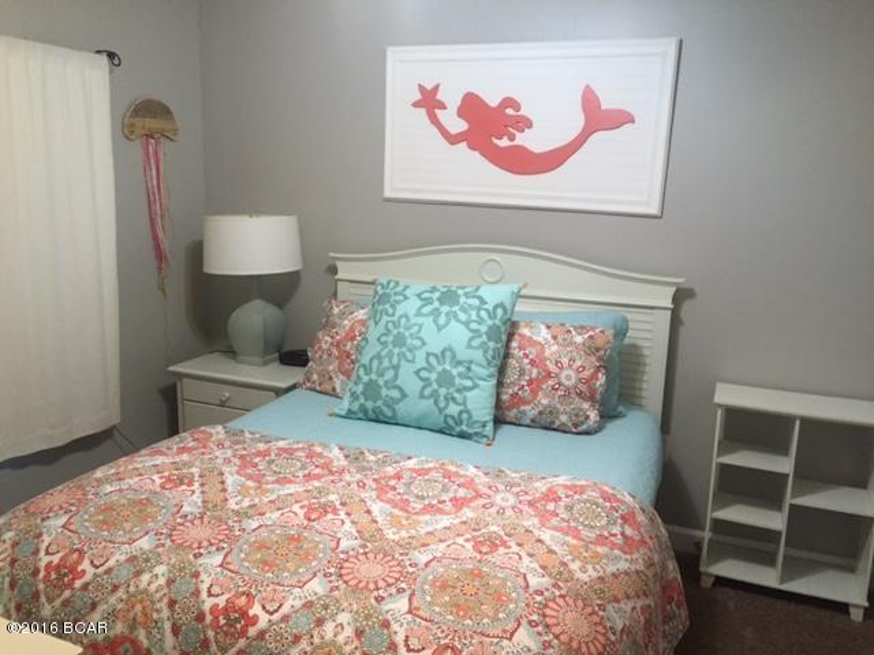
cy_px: 328
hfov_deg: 61.7
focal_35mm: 29
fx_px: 732
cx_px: 437
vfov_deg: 48.2
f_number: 2.2
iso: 160
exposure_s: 1/30
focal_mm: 4.15
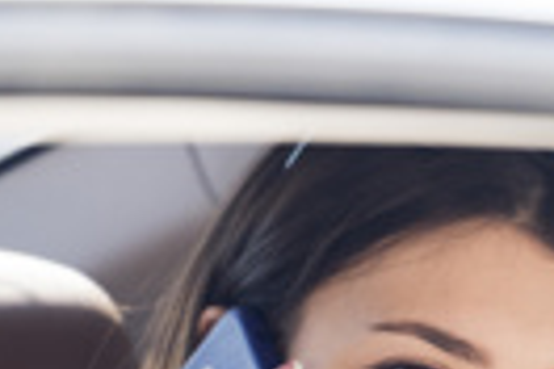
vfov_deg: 1.4
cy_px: 614
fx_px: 14588
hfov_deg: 2.2
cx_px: 554
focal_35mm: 948
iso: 320
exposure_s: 1/200
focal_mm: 200
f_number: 2.8
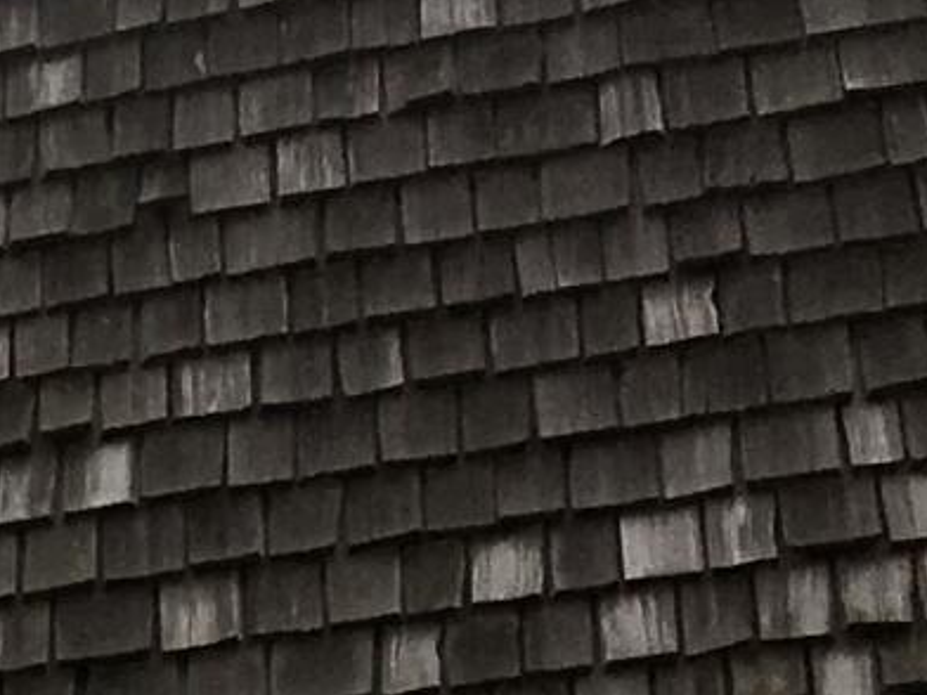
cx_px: -2211
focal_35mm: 222
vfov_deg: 6.2
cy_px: 2071
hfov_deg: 7.4
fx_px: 5945
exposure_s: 1/605
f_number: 2.2
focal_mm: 4.15
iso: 25
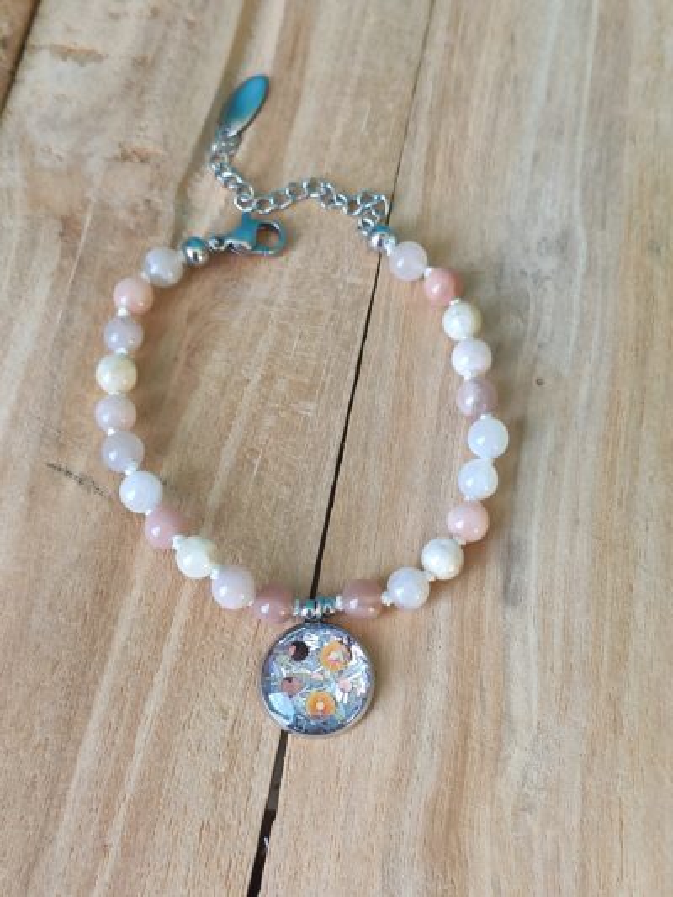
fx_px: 674
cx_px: 336
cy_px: 448
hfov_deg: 53.1
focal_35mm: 26
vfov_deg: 67.3
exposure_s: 1/50
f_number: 1.75
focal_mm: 4.77
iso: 136
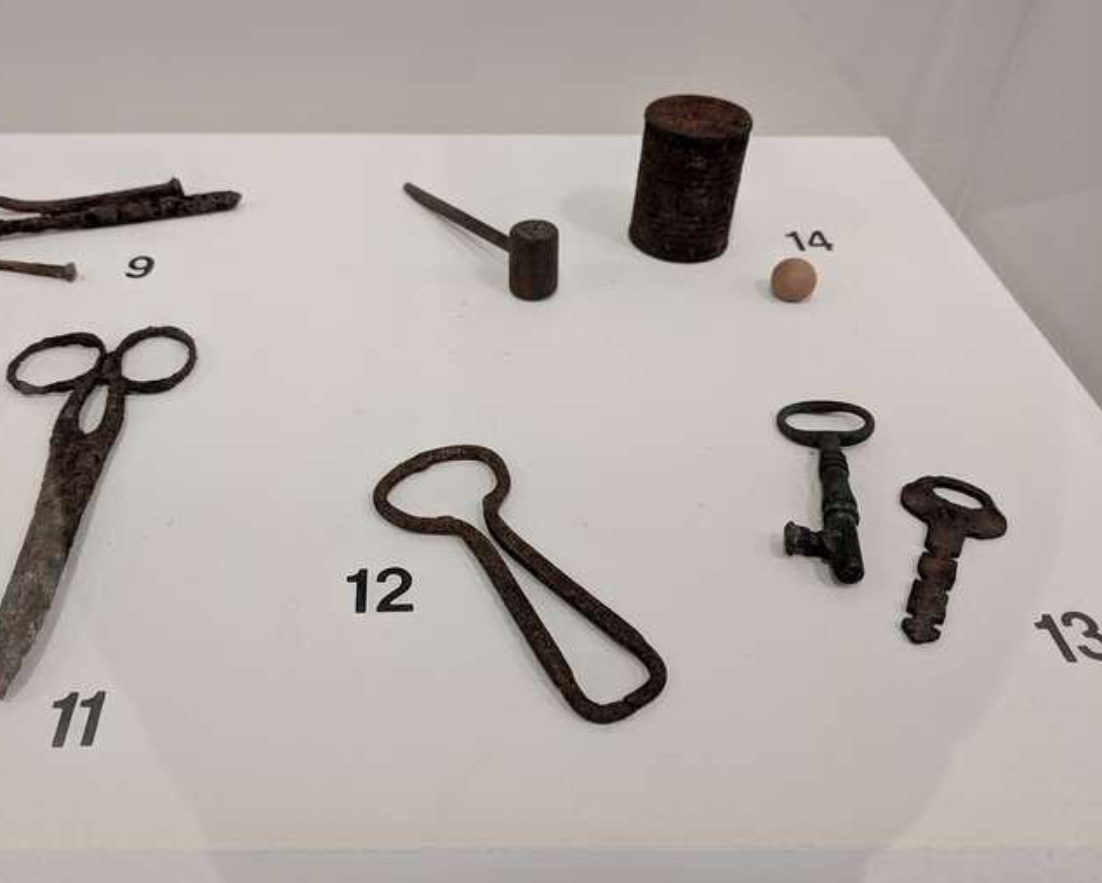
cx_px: 421
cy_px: 410
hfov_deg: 55.1
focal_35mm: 32
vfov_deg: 45.8
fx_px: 1044
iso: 159
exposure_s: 1/60
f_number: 2
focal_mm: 4.67
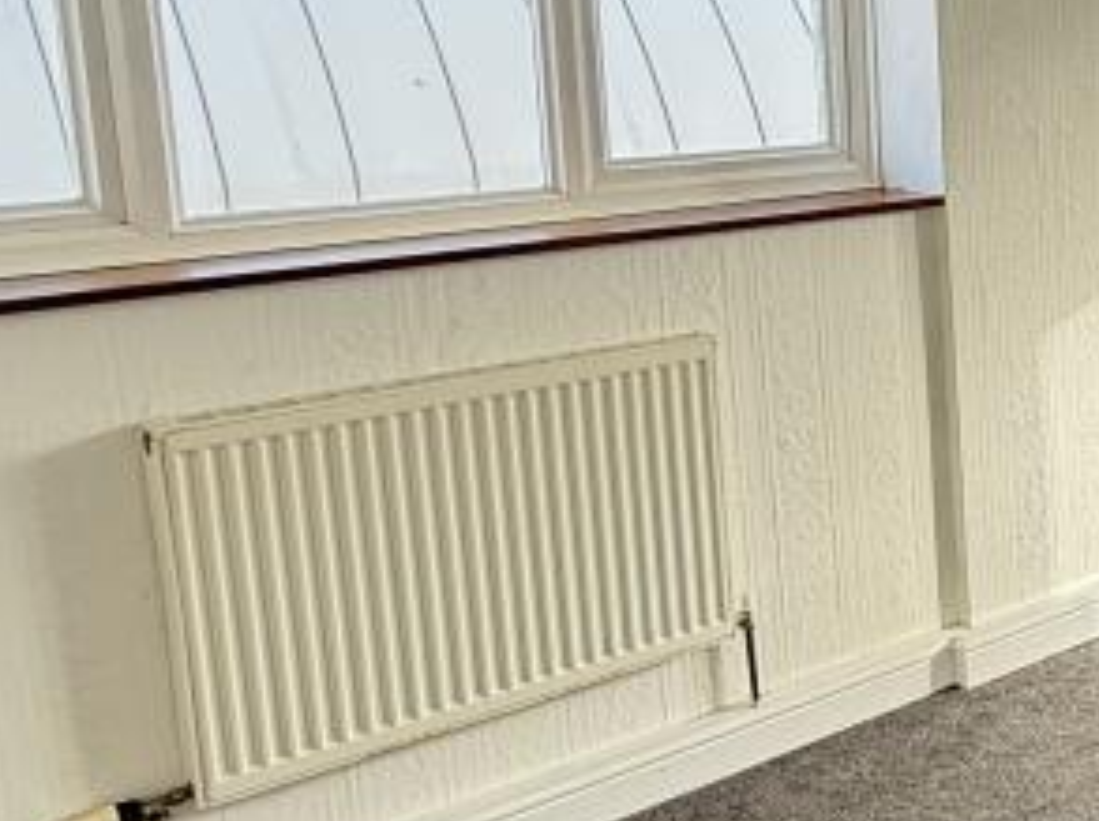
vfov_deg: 29.2
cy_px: 210
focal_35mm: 49
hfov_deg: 28.1
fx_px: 1554
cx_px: 1590
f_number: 2.2
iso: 125
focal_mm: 2.22
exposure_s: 1/99
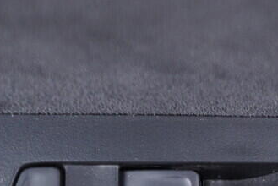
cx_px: 289
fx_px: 866
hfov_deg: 17.7
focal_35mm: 112
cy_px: 219
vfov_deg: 12.0
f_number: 2.8
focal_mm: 24
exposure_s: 1/40
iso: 400
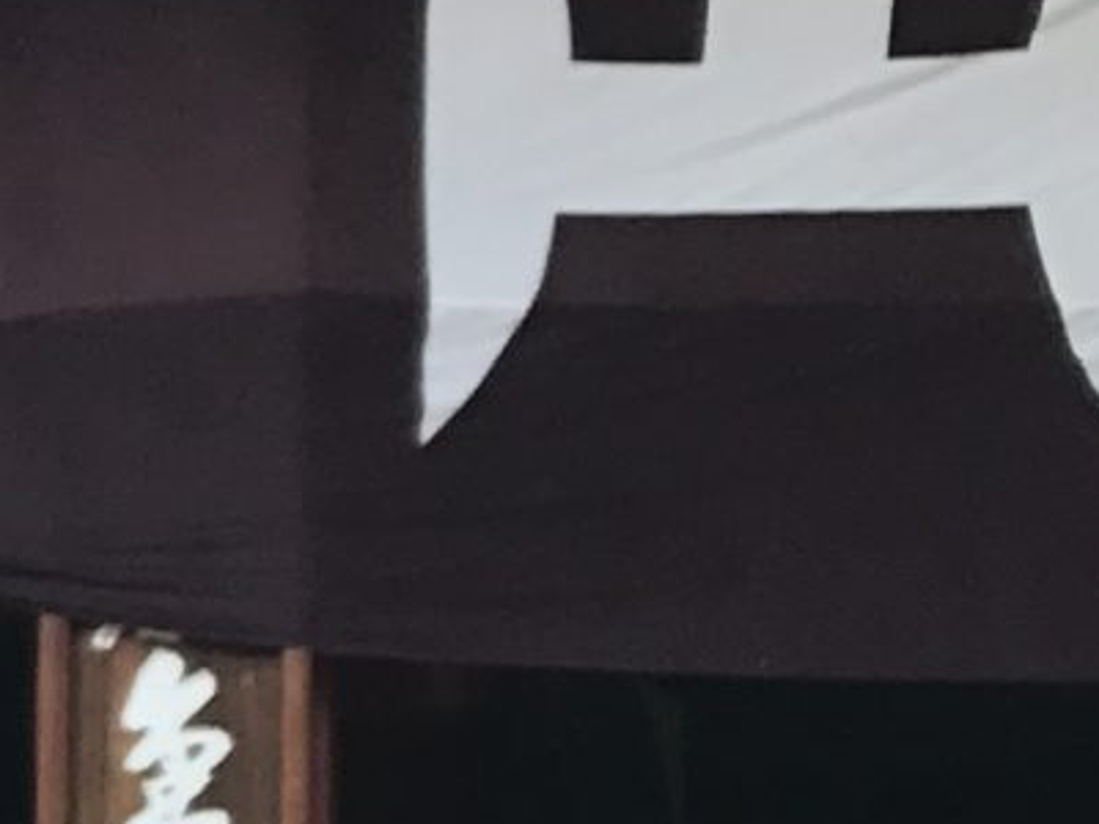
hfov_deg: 9.3
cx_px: -1940
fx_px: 5683
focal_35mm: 179
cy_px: 1019
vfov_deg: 8.2
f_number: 1.8
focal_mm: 3.99
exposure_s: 1/863
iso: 20
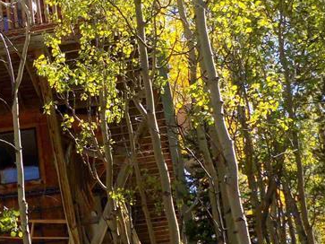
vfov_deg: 15.4
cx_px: -111
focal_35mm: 96
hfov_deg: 18.8
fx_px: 901
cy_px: 105
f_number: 3.4
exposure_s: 1/250
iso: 80
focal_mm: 6.1
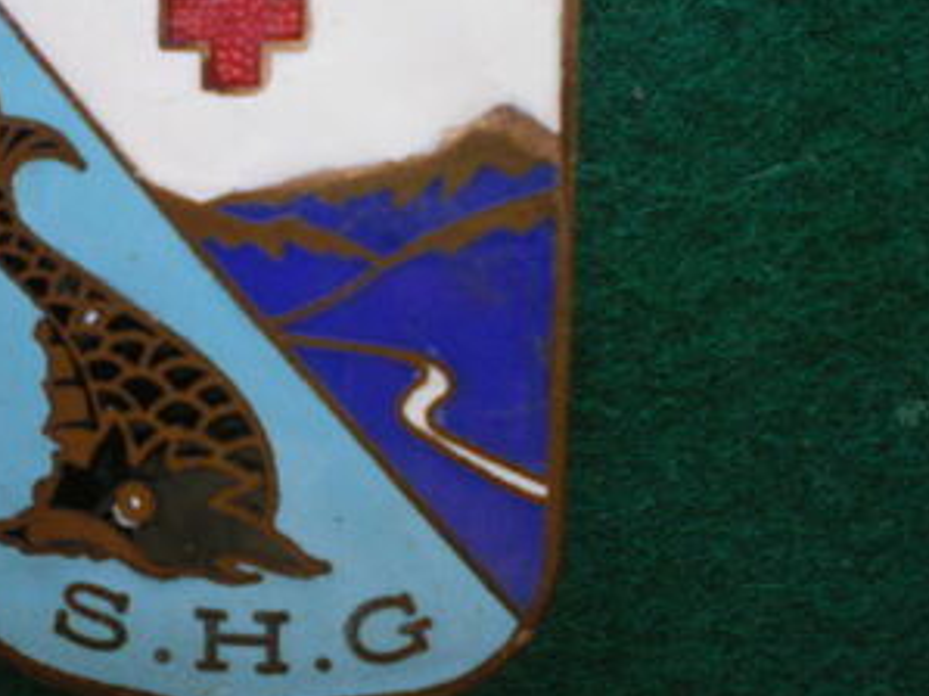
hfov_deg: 31.3
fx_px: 1636
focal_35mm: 61
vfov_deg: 24.0
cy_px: 298
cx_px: 258
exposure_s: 1/50
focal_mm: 6.3
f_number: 3.1
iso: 250
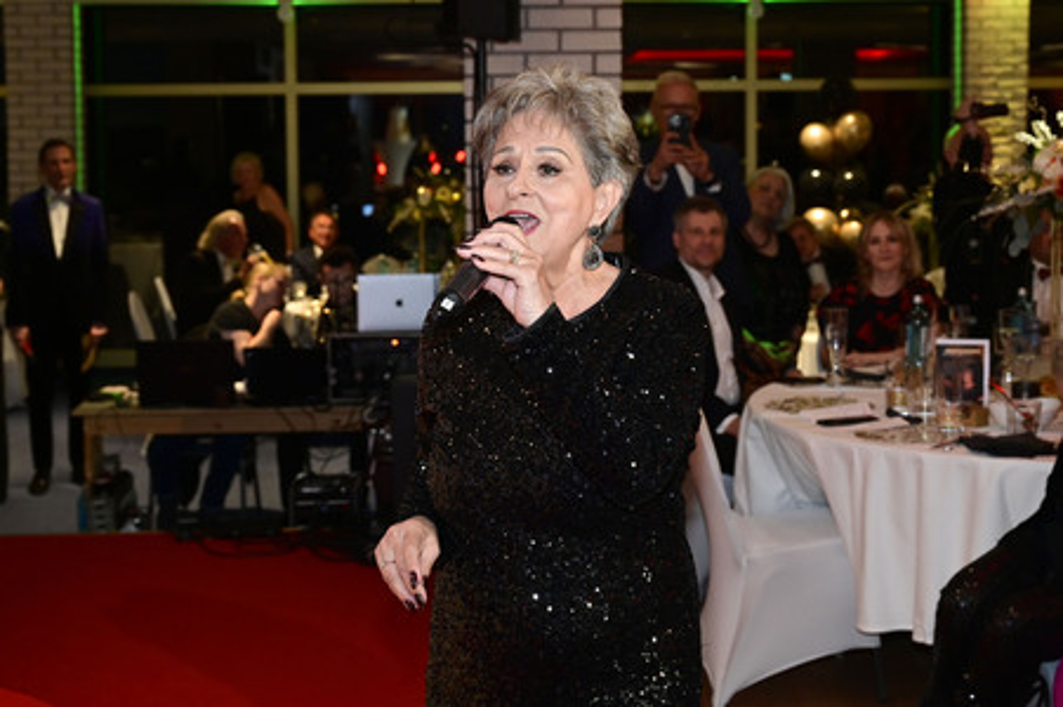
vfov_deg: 30.5
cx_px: 532
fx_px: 1298
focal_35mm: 44
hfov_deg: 44.5
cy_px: 354
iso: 3200
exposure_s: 1/200
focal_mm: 44
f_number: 5
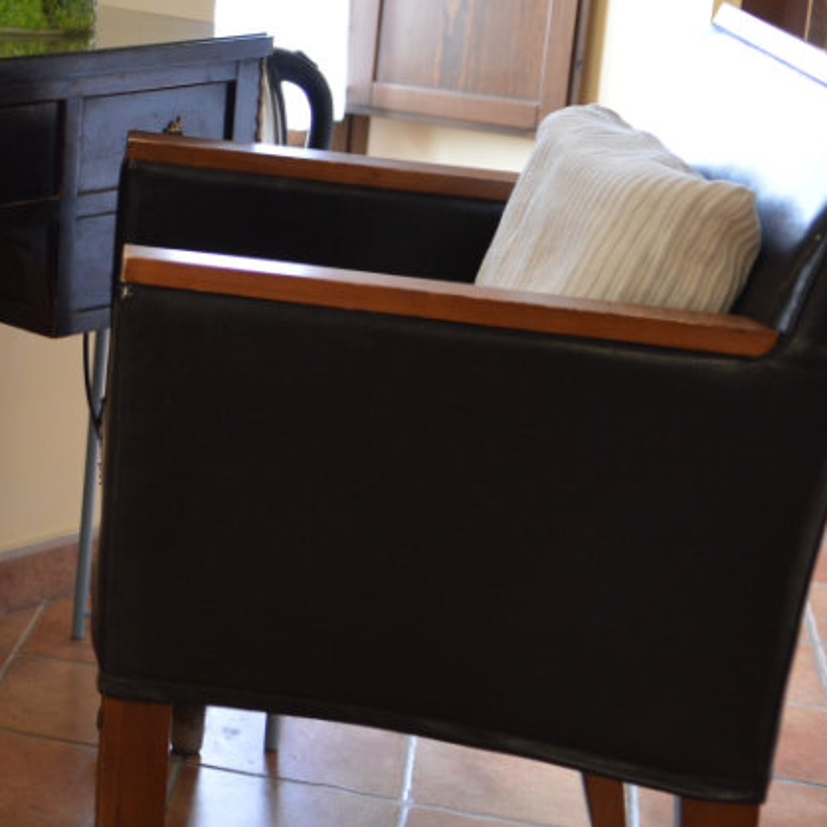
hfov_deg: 21.7
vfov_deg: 23.1
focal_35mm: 73
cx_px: -210
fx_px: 1973
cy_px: 101
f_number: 2.8
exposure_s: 1/30
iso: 560
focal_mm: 20
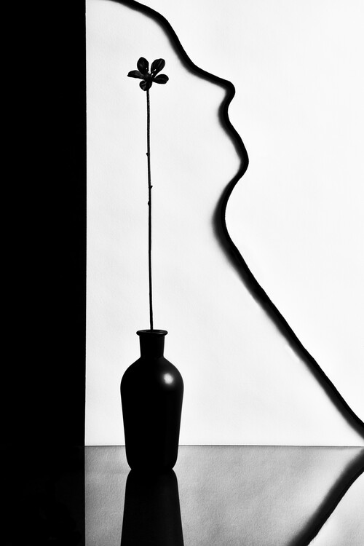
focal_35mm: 90
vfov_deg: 22.6
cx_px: 182
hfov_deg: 15.2
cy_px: 273
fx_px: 1365
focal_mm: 60
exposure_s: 4.5
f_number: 18
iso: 200
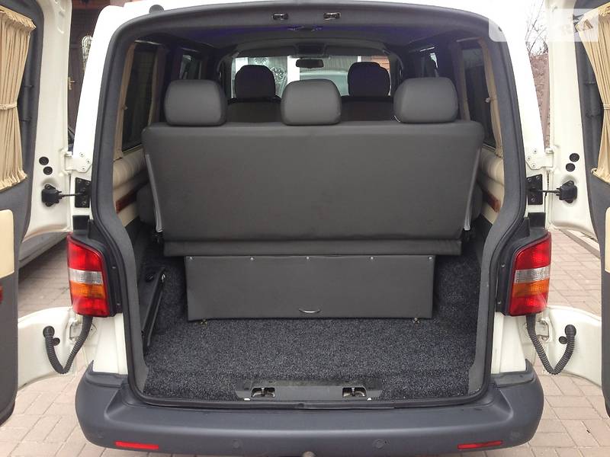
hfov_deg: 55.4
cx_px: 305
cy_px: 228
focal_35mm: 33
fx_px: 582
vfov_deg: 42.9
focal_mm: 4.1
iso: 50
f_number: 2.4
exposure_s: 1/60
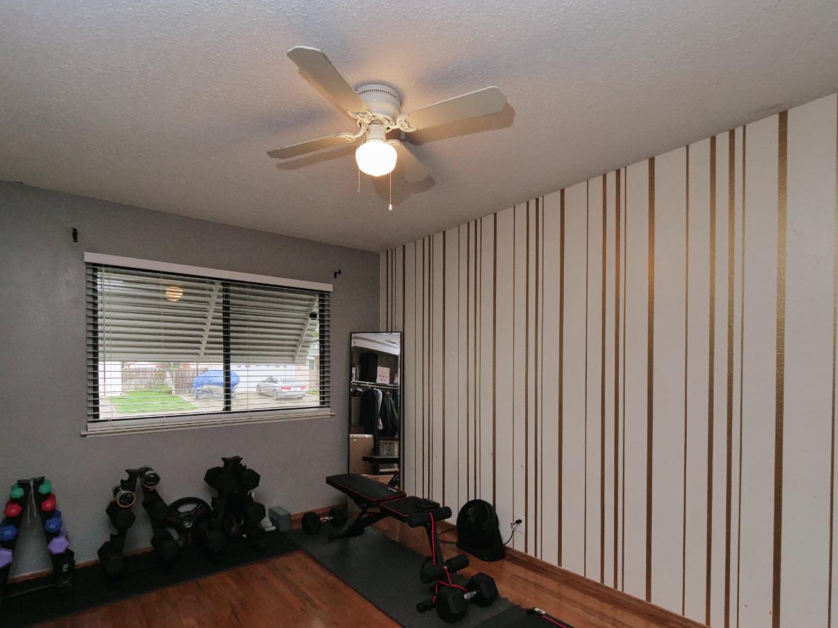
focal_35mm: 17
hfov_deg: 91.0
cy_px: 375
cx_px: 413
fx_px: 412
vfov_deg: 74.0
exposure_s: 1/160
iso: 800
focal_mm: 7
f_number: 5.6
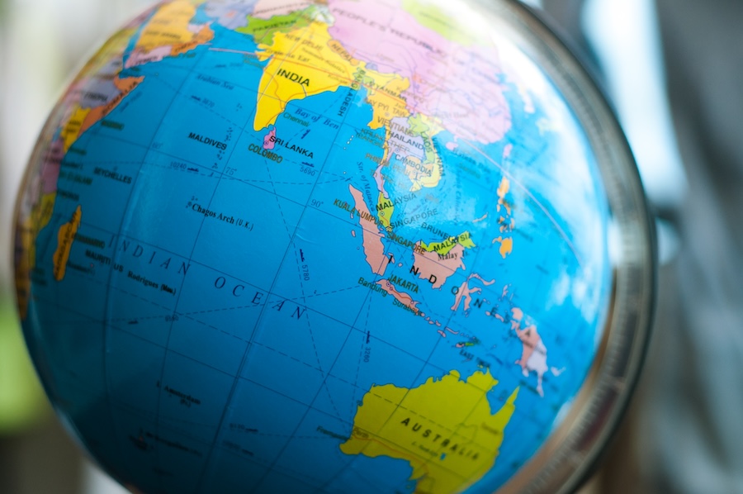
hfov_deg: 27.0
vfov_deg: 18.1
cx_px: 372
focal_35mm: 75
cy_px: 247
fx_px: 1546
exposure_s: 1/1000
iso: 640
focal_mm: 50
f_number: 2.8
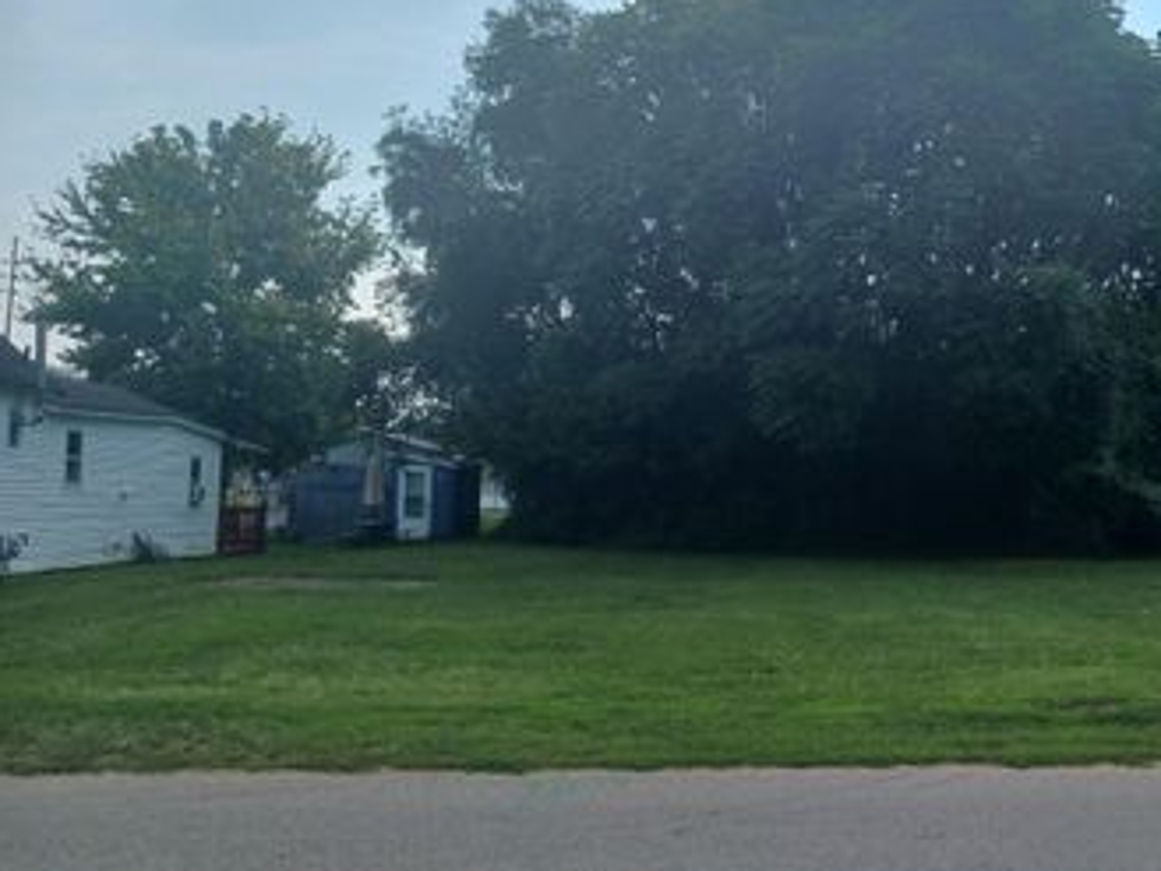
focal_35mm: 41
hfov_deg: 44.3
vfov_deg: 35.1
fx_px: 1376
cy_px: 400
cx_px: 868
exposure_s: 1/558
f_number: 1.8
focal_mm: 4
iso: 20
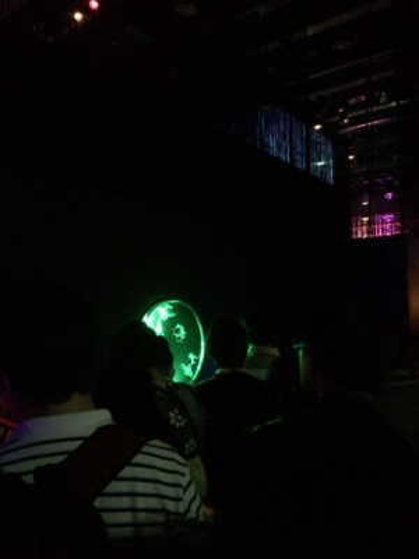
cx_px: 210
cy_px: 280
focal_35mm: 29
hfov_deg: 48.2
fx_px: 468
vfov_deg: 61.7
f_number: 2.2
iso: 2000
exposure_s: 1/15
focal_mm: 4.15
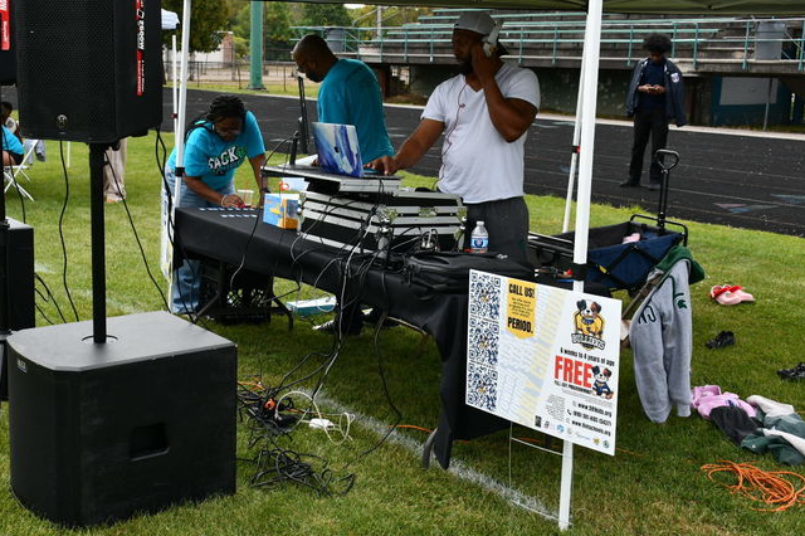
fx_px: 1006
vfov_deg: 29.7
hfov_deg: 43.5
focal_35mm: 45
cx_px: 348
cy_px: 207
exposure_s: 1/250
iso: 160
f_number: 8
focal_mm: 24
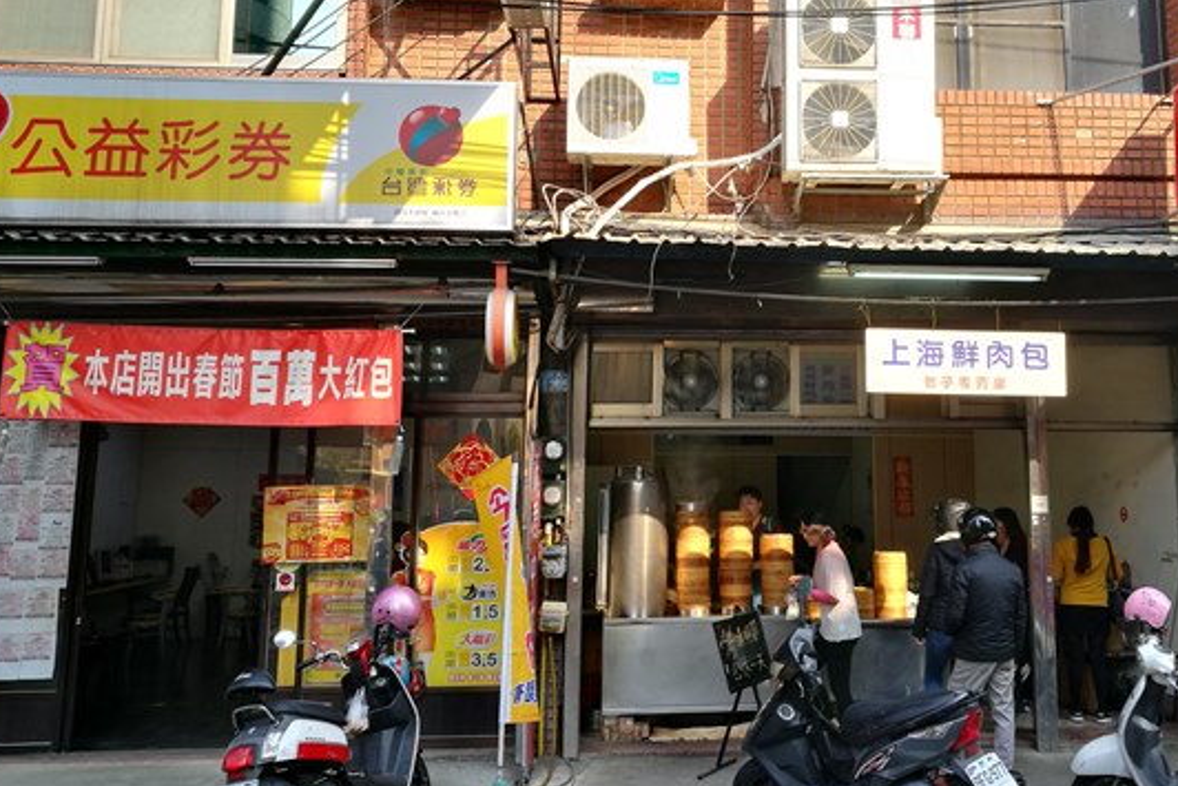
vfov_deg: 34.9
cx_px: 764
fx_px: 1244
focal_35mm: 38
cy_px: 308
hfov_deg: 50.0
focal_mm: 4.5
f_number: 2.2
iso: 50
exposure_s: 1/249
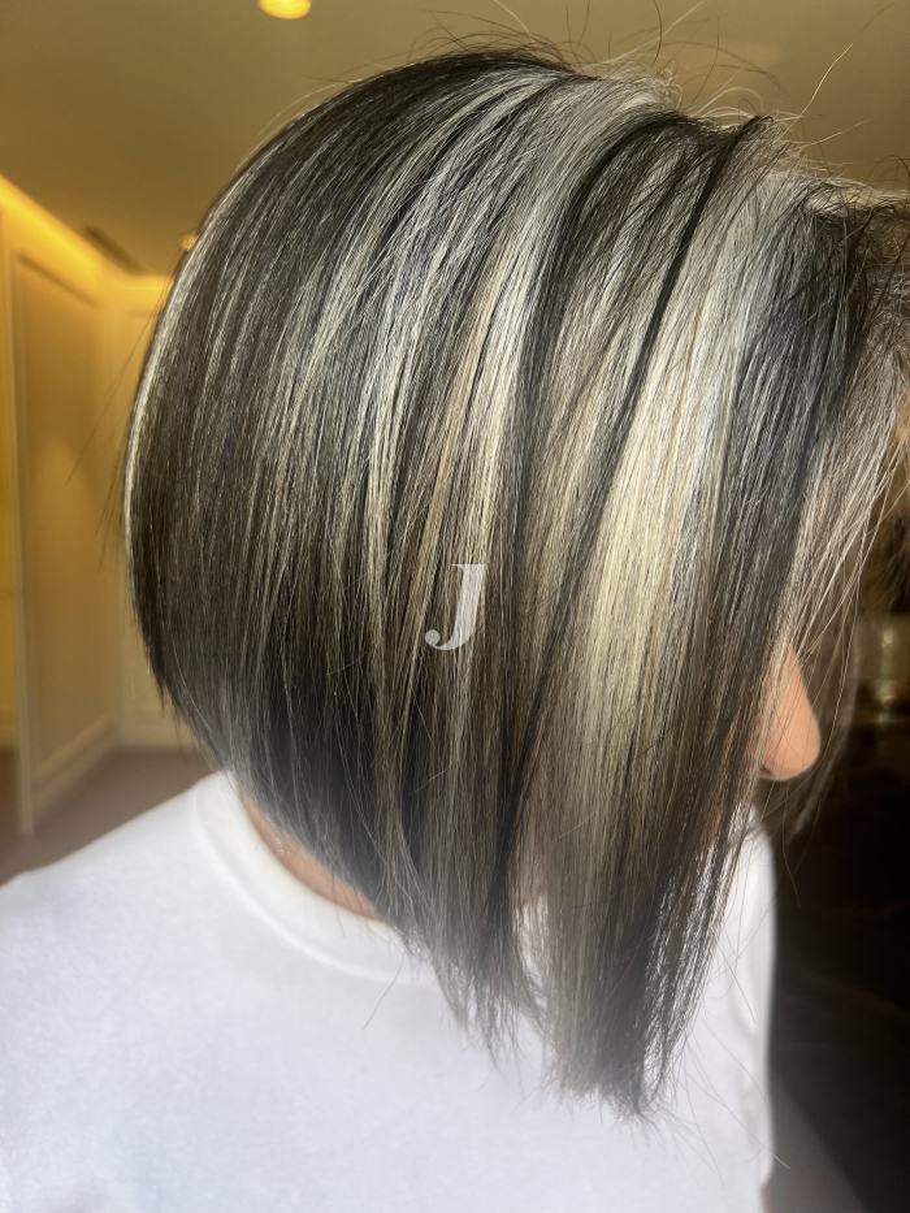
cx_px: 455
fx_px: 911
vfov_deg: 67.3
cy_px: 606
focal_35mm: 26
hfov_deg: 53.1
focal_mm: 5.7
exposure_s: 1/214
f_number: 1.5
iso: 40
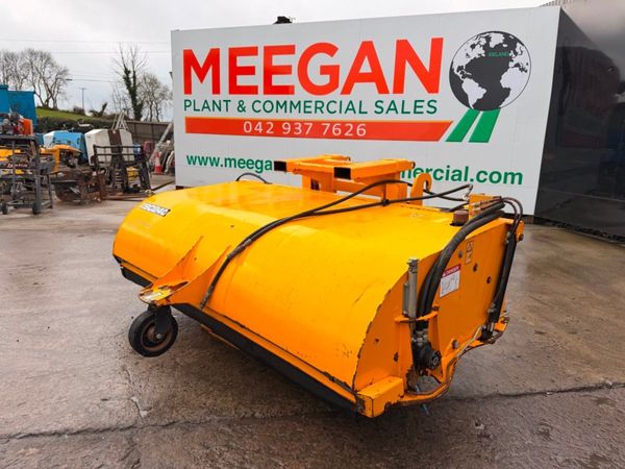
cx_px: 312
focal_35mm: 24
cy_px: 234
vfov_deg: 56.8
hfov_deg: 71.6
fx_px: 433
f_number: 1.78
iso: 80
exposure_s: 1/1855
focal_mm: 6.76
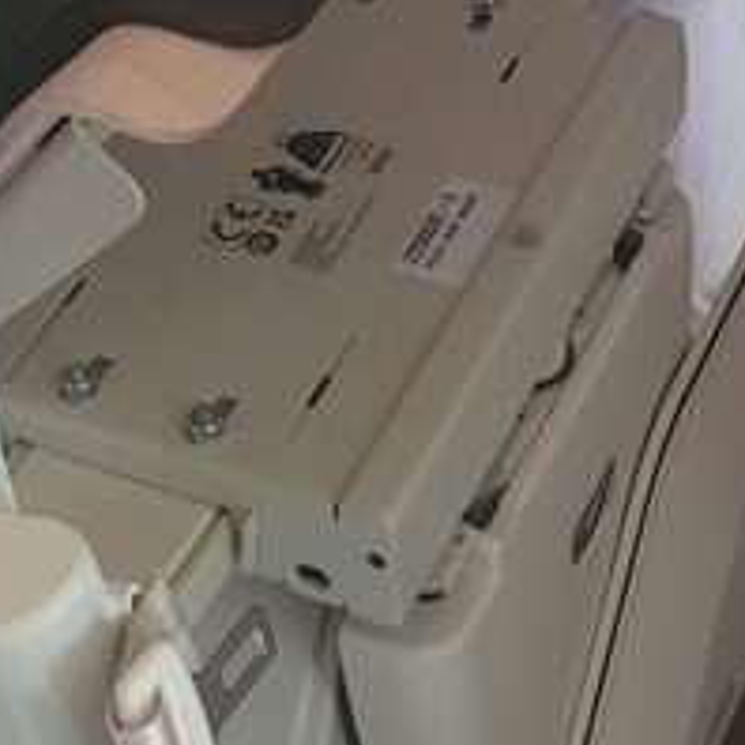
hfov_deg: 14.6
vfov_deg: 13.8
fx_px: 2898
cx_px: 493
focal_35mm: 119
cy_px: -369
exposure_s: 1/50
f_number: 1.8
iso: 400
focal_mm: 5.4
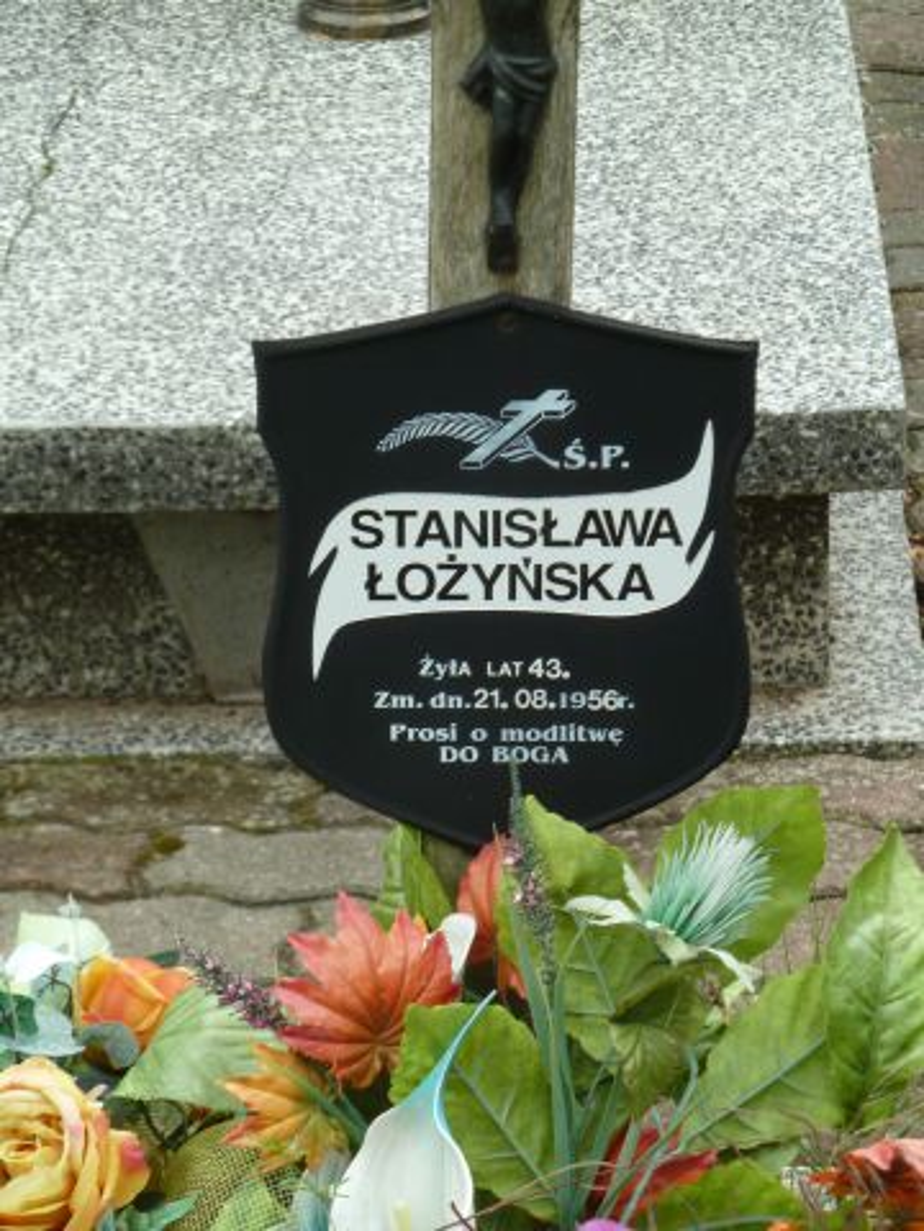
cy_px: 616
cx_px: 462
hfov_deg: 10.8
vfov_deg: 14.4
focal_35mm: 137
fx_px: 4876
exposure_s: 1/100
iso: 160
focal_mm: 22.5
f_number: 4.5
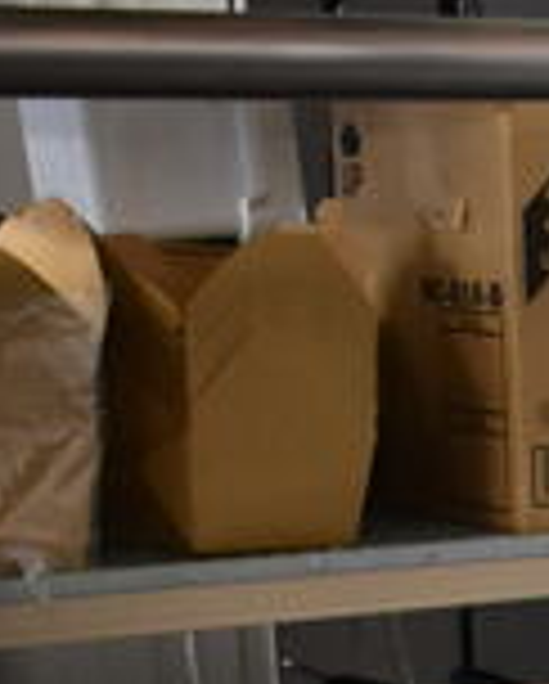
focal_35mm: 152
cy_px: 1388
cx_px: 886
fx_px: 3081
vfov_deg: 11.4
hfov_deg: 9.8
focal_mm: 18
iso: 800
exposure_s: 1/30
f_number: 3.5
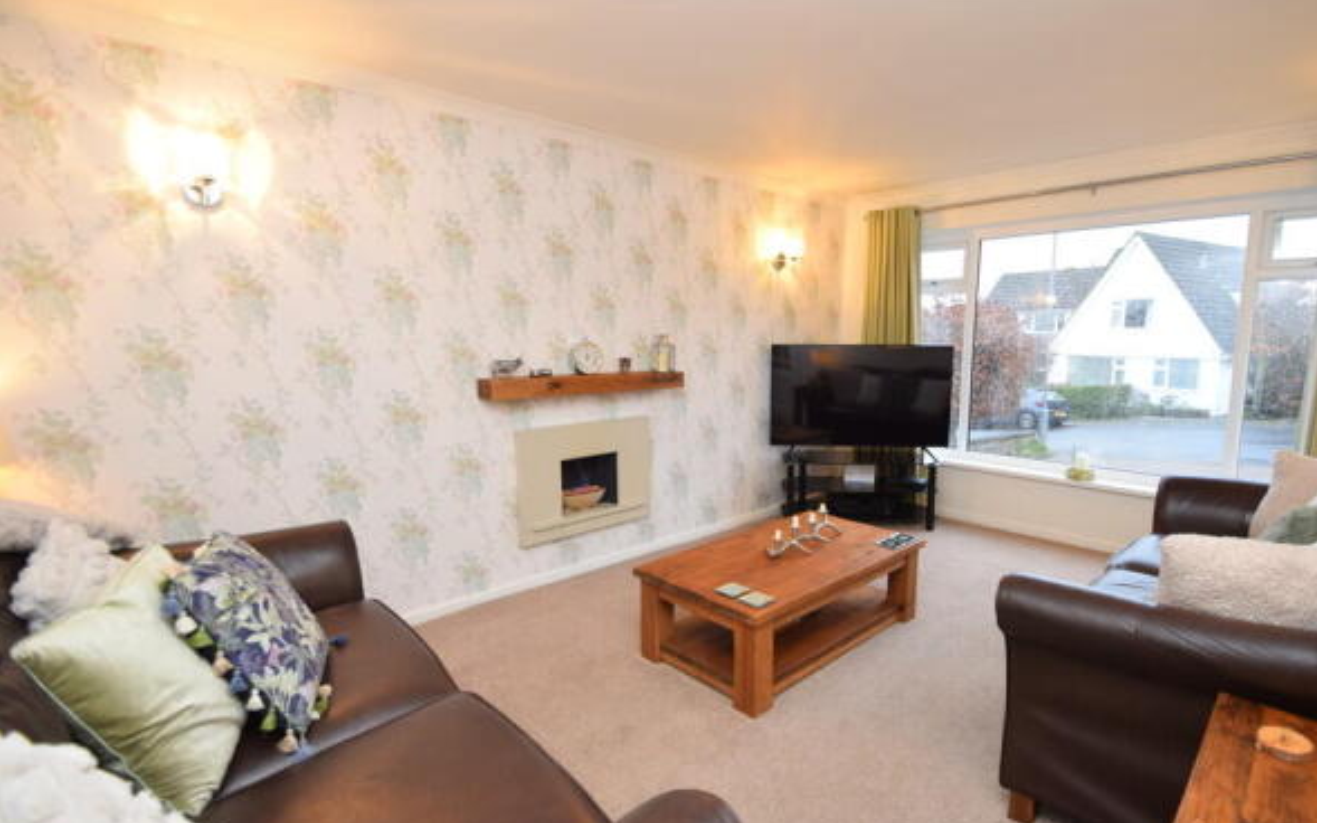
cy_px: 413
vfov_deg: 68.0
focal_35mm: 17
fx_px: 610
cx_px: 730
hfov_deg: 94.0
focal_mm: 10
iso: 800
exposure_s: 1/80
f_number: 4
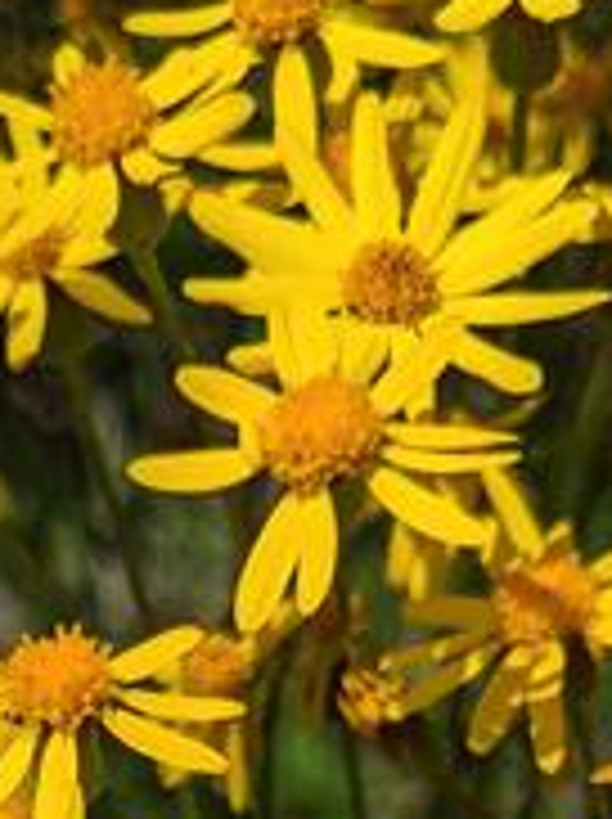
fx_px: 2245
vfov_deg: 17.9
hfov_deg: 15.4
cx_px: 122
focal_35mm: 95
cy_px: 1314
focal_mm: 4.44
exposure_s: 1/7812
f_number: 1.8
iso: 46
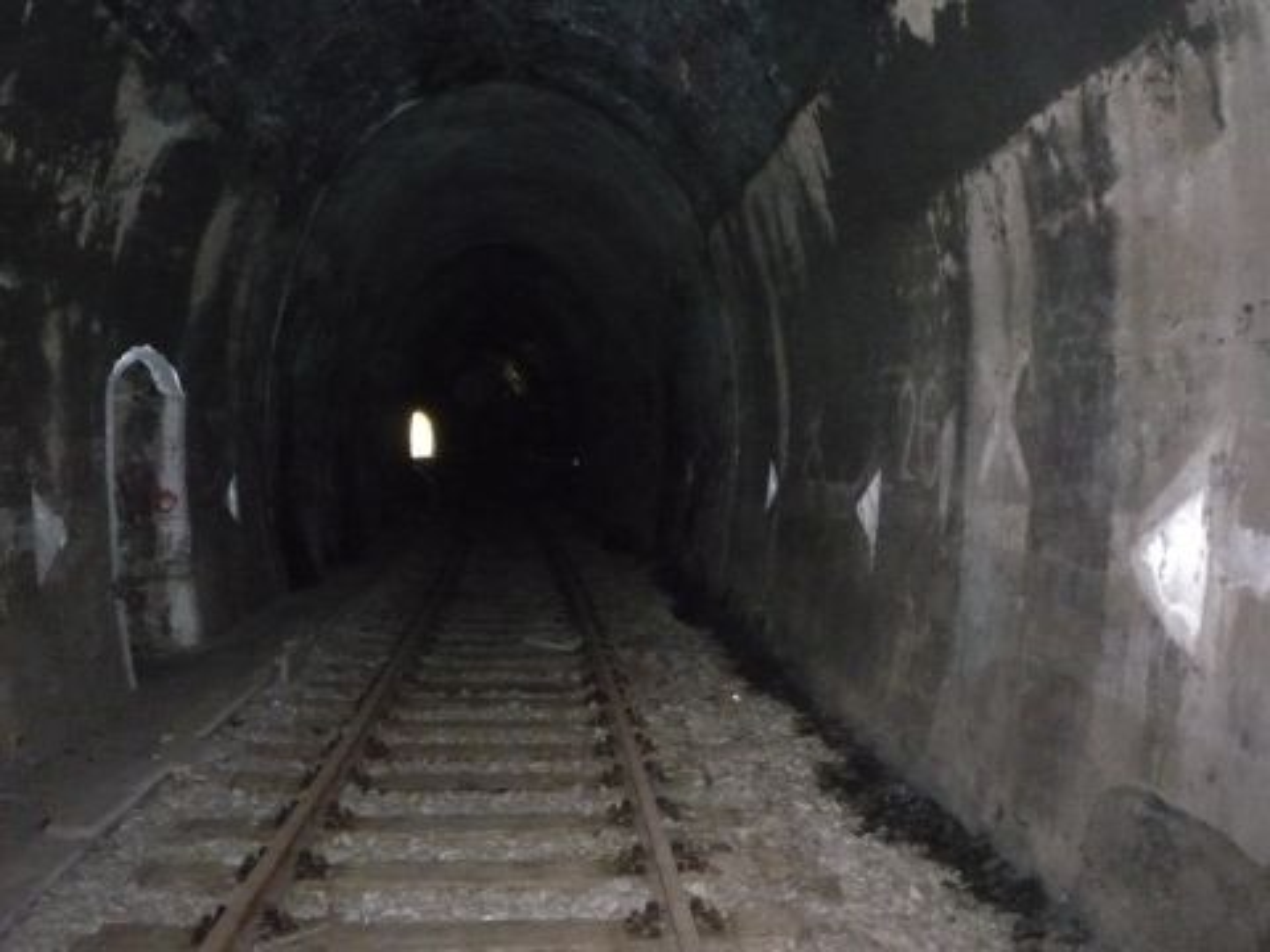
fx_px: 1174
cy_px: 476
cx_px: 635
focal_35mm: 32
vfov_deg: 44.2
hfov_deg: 56.8
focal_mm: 5.2
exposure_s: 1/30
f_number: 3.3
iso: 1000
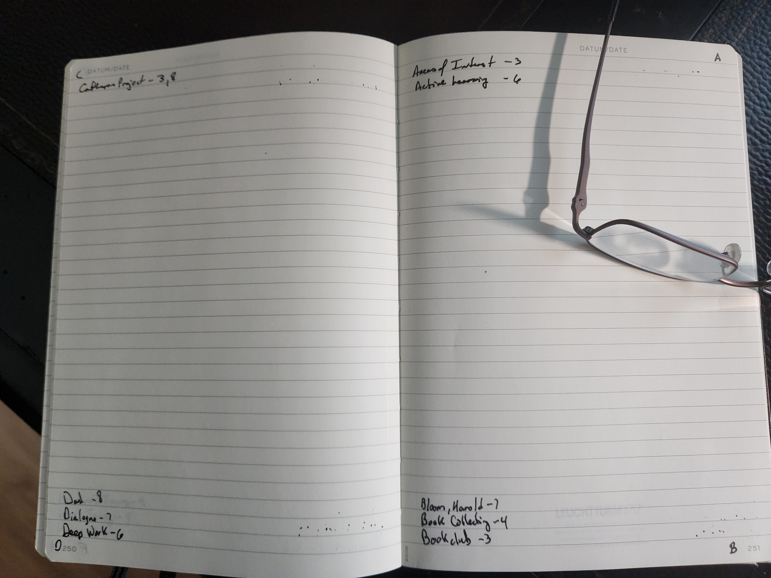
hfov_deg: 73.9
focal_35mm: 23
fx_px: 512
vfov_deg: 58.9
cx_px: 386
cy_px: 289
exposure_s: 1/120
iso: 1000
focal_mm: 5.4
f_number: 1.8
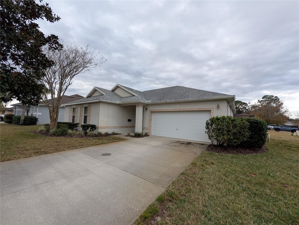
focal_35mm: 13
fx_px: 112
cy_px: 112
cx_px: 150
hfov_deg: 106.2
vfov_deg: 89.9
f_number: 2.2
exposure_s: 1/499
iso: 44
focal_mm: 1.54
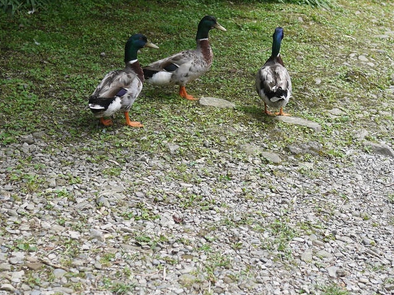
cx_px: 233
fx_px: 854
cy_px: 114
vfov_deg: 19.6
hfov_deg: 25.9
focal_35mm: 75
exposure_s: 1/1600
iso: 160
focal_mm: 20
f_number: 2.5
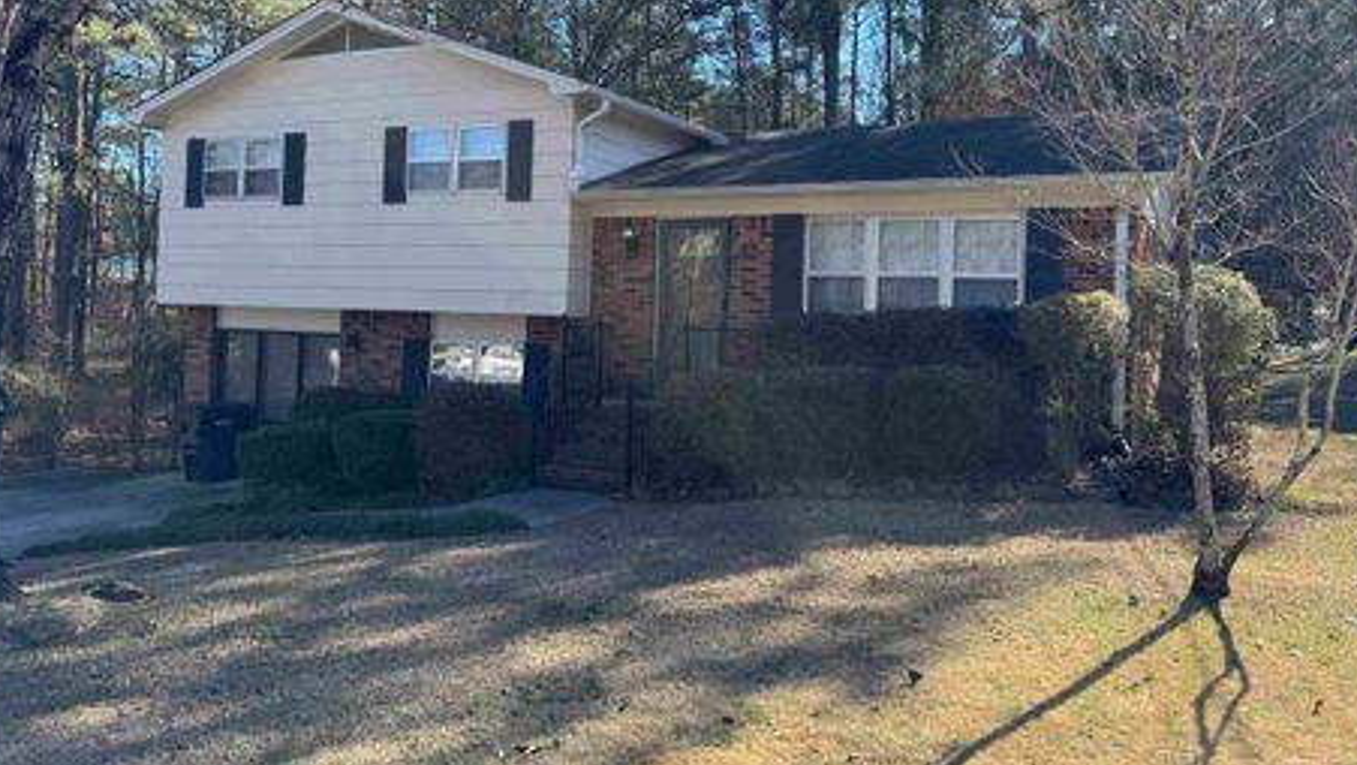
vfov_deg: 40.0
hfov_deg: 66.0
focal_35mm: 29
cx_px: 707
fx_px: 1044
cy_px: 294
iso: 80
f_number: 1.78
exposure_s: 1/1339
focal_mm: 6.76
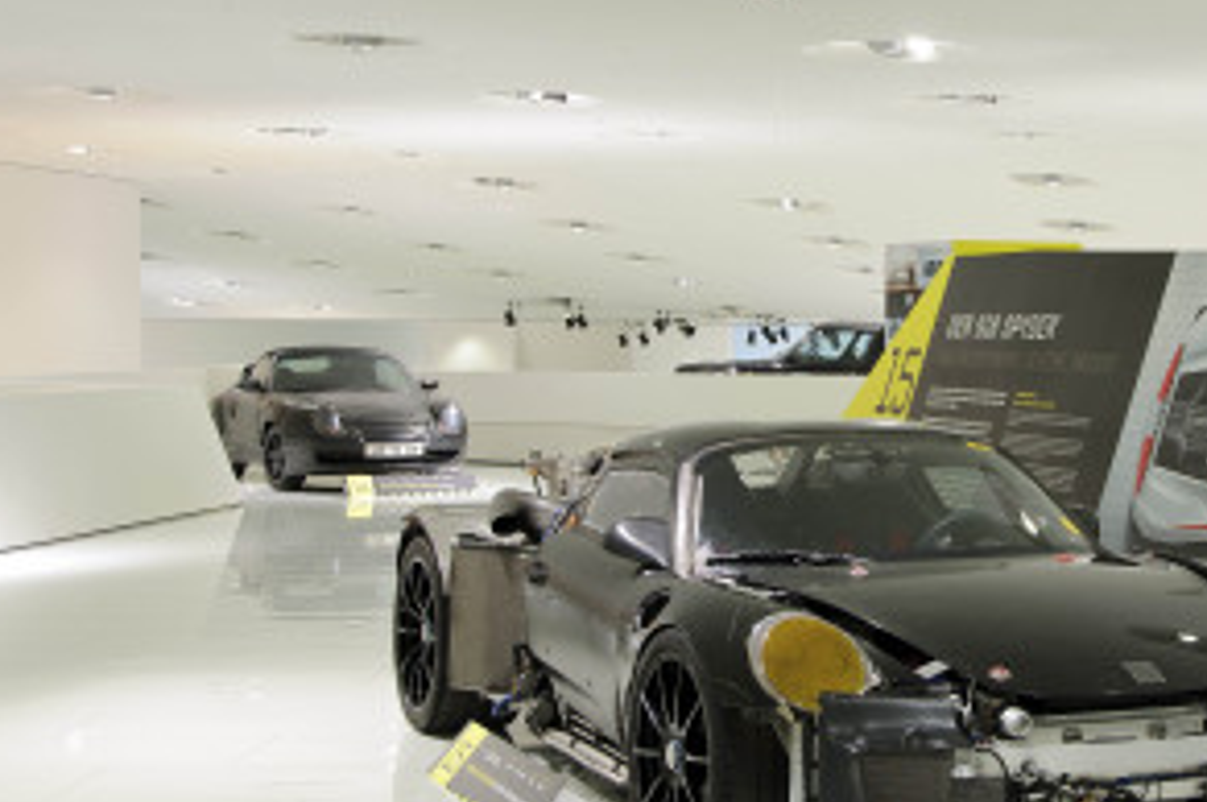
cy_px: 335
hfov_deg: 27.6
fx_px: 2411
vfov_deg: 18.9
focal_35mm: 72
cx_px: 942
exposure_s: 1/2.5
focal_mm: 28
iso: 100
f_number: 7.1
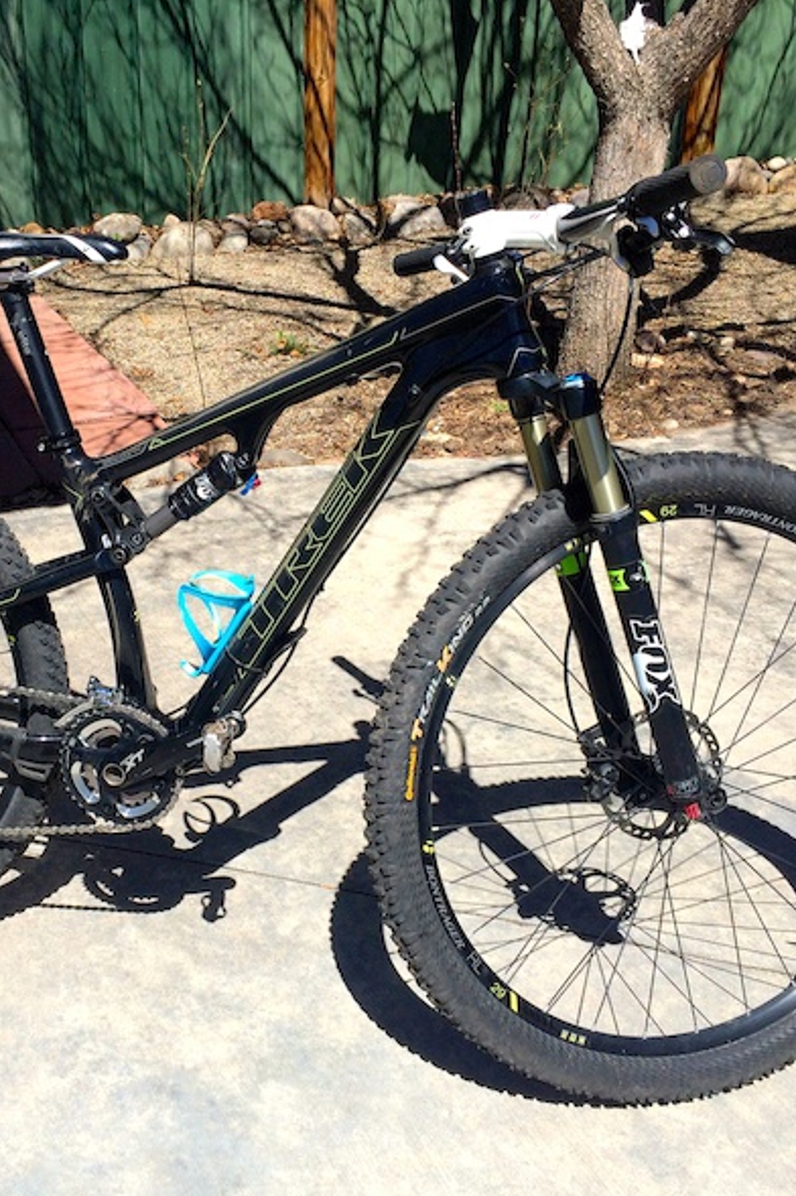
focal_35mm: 41
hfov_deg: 32.3
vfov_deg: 47.4
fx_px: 1361
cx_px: 254
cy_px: 603
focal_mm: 4.15
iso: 32
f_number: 2.2
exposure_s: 1/2283
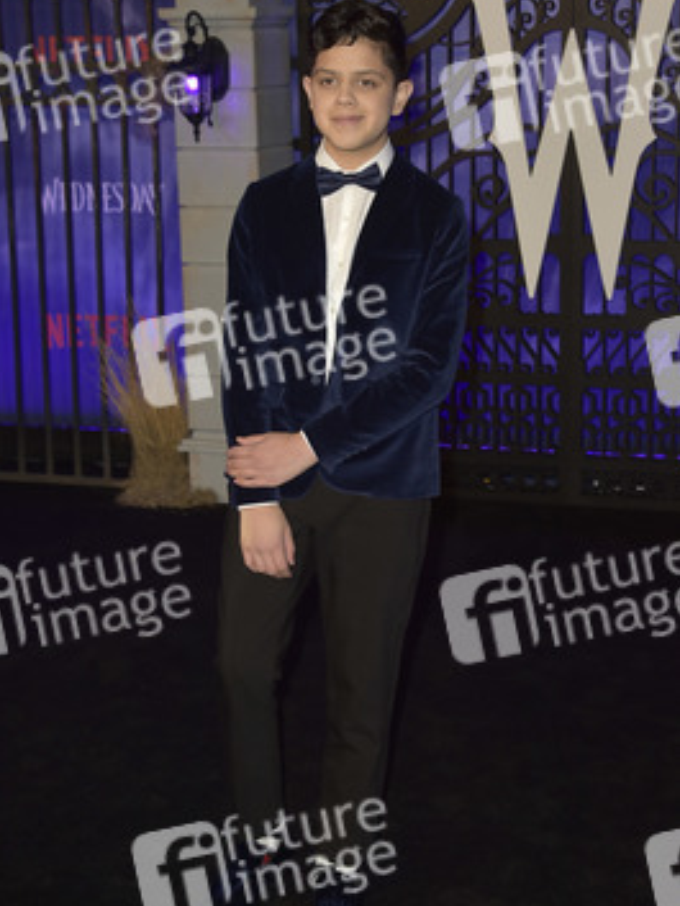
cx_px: 340
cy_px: 475
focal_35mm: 61
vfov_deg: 31.7
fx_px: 1597
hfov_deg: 24.0
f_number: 6.3
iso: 640
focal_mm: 56
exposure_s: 1/250
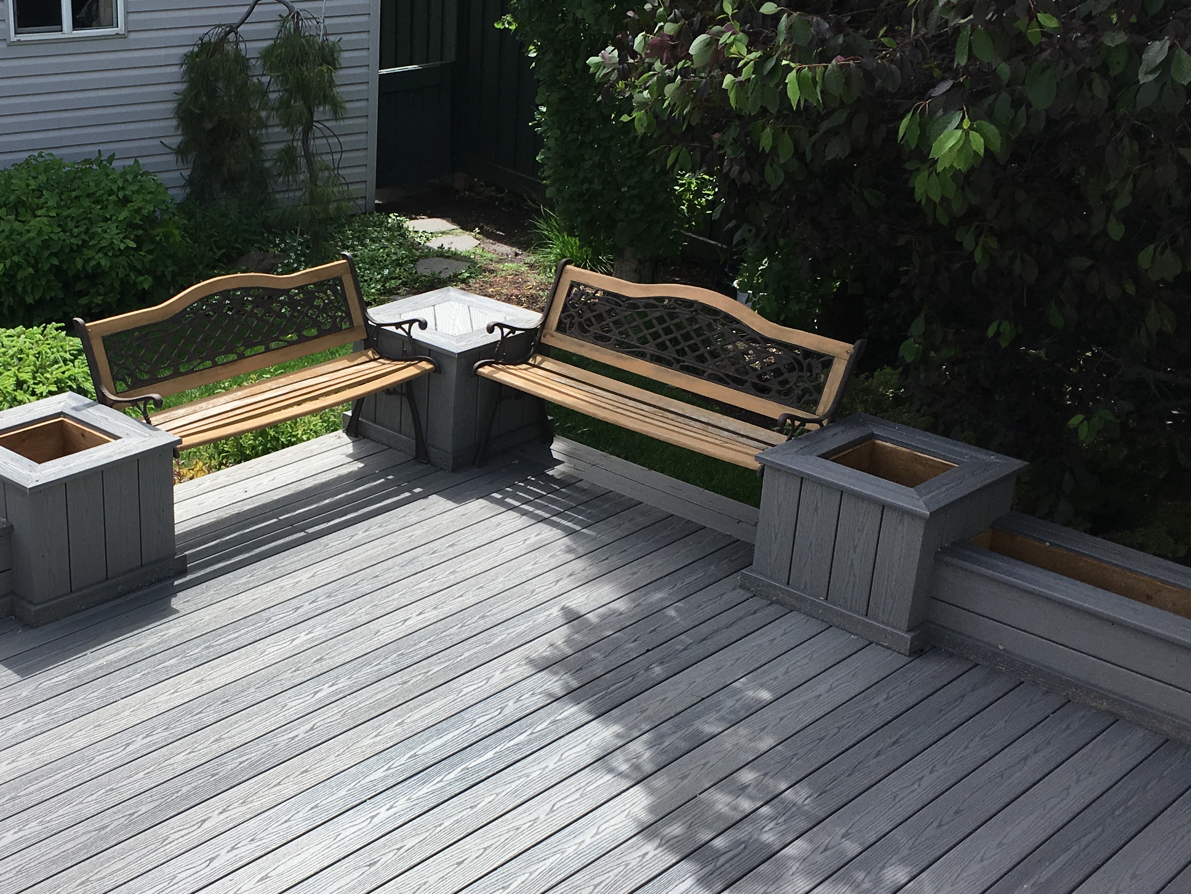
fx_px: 1686
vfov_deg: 29.7
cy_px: 479
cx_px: 327
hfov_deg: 38.1
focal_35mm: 49
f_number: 2.2
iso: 25
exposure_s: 1/1099
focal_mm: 4.15
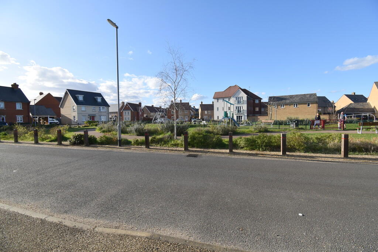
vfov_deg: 77.3
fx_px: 158
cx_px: 189
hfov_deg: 100.4
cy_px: 126
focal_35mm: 15
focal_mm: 10
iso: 110
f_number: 8
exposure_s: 1/250
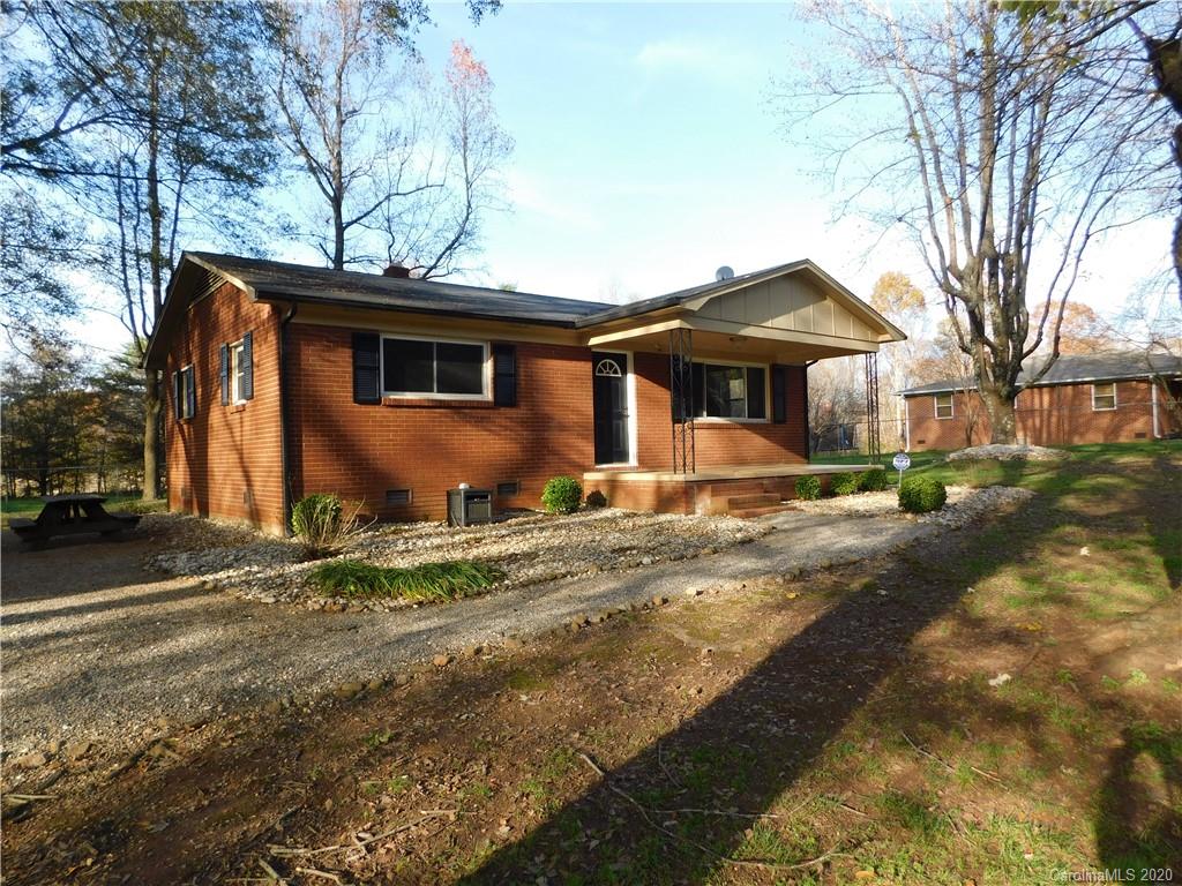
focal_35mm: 23
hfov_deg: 73.9
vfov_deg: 58.9
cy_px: 443
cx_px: 591
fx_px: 785
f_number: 3
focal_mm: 4
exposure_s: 1/400
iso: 125
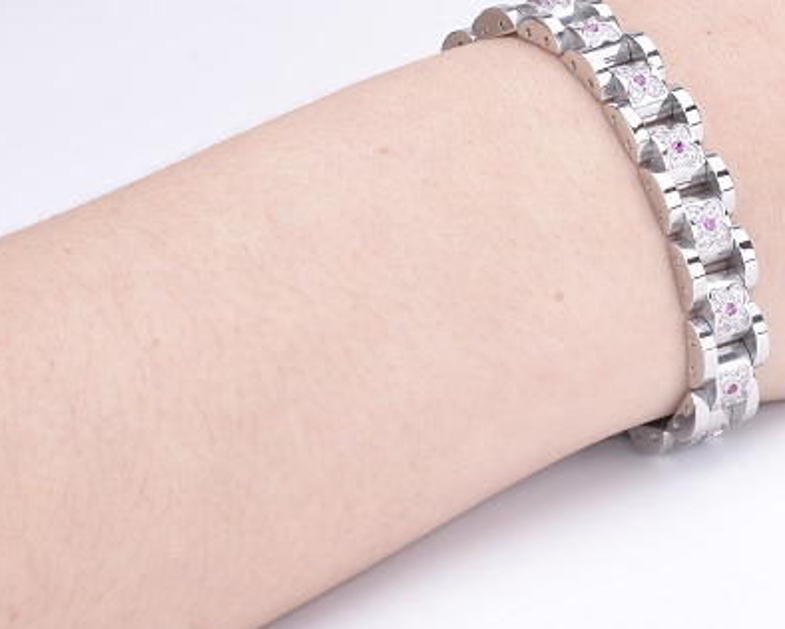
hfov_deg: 16.0
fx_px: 2767
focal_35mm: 119
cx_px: 699
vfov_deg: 13.0
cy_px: 234
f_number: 14
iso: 100
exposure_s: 1/80
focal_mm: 50
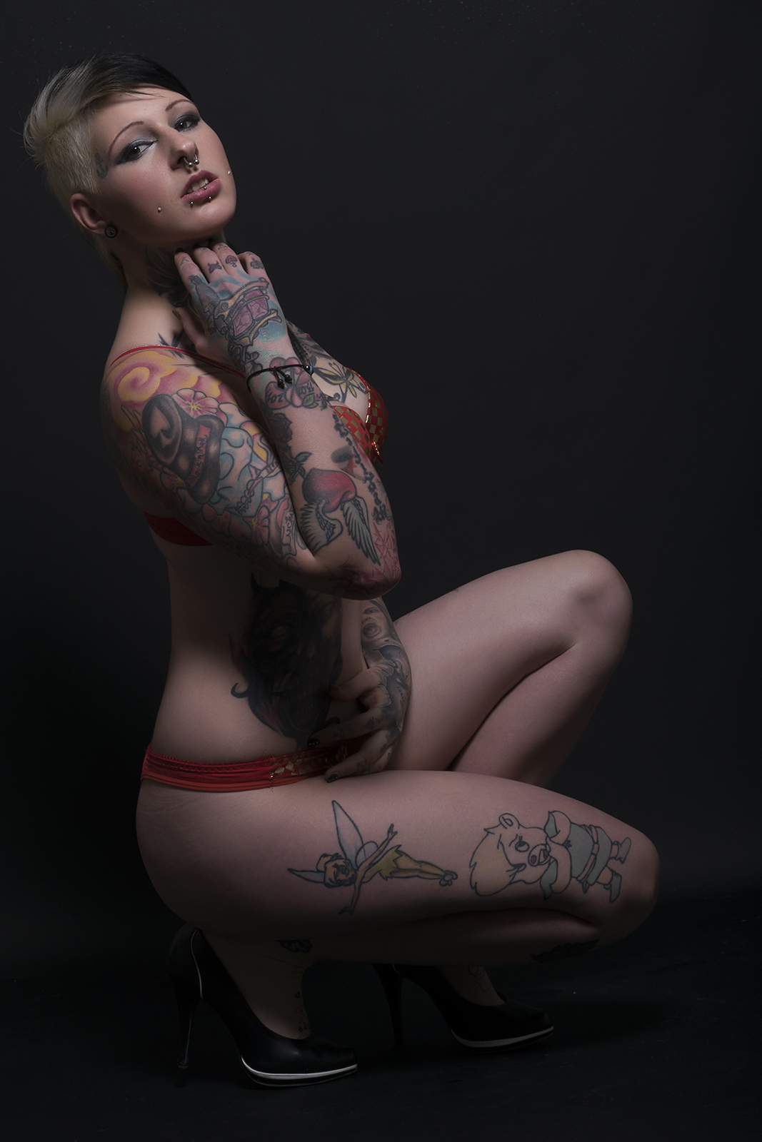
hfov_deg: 16.6
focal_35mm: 82
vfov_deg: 24.6
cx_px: 381
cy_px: 571
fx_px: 2619
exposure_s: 1/200
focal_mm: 55
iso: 100
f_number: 14
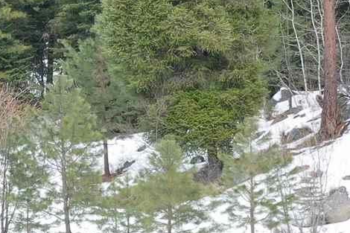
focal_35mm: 183
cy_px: 141
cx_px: -5
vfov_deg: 7.5
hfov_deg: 11.1
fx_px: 1778
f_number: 4.5
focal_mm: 10.26
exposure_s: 1/200
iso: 100
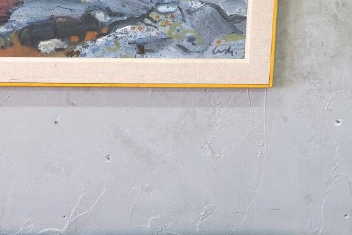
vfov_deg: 17.0
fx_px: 782
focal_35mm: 80
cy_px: 91
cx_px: 39
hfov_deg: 24.7
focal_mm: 23.5
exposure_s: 1/34
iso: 640
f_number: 4
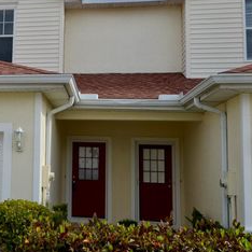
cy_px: 118
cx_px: 5
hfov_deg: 32.2
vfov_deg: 34.7
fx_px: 404
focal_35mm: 49
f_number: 8
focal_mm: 18
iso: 100
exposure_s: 1/250
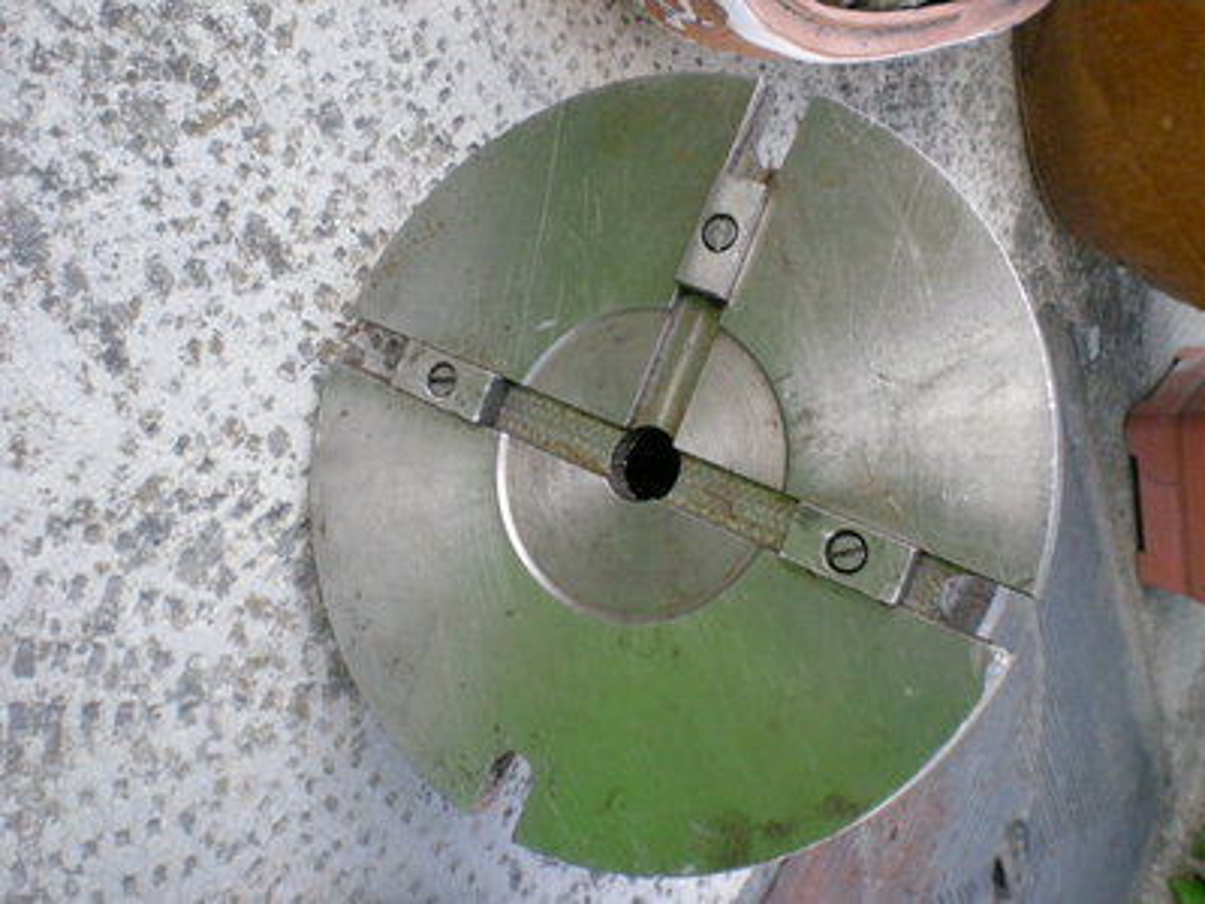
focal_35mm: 38
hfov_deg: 49.0
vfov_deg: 37.7
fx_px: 1323
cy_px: 452
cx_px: 602
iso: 400
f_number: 4.6
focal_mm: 6.3
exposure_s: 1/260
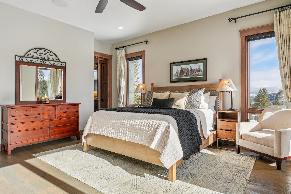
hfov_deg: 81.2
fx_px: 170
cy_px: 97
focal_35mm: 21
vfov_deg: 59.5
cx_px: 146
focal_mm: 14
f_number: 8
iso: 100
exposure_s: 1/125
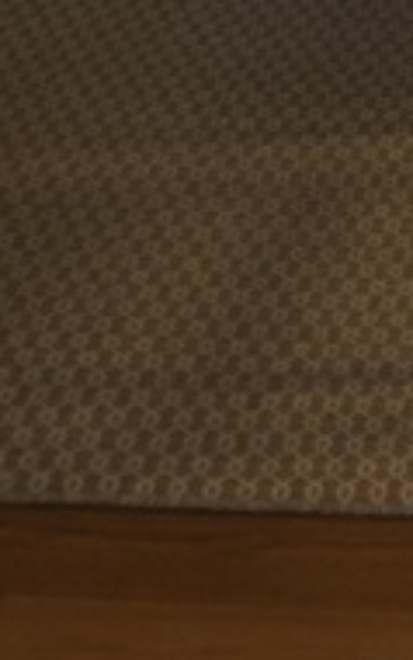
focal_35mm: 120
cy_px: -455
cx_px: 652
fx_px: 2158
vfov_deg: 15.4
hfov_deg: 10.5
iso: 100
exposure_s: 1/6
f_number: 1.8
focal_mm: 3.99
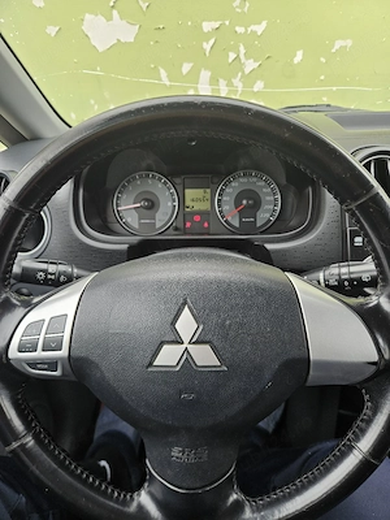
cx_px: 195
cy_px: 260
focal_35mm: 23
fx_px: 346
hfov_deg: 58.9
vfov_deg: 73.9
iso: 25
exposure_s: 1/101
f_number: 1.8
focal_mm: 5.4
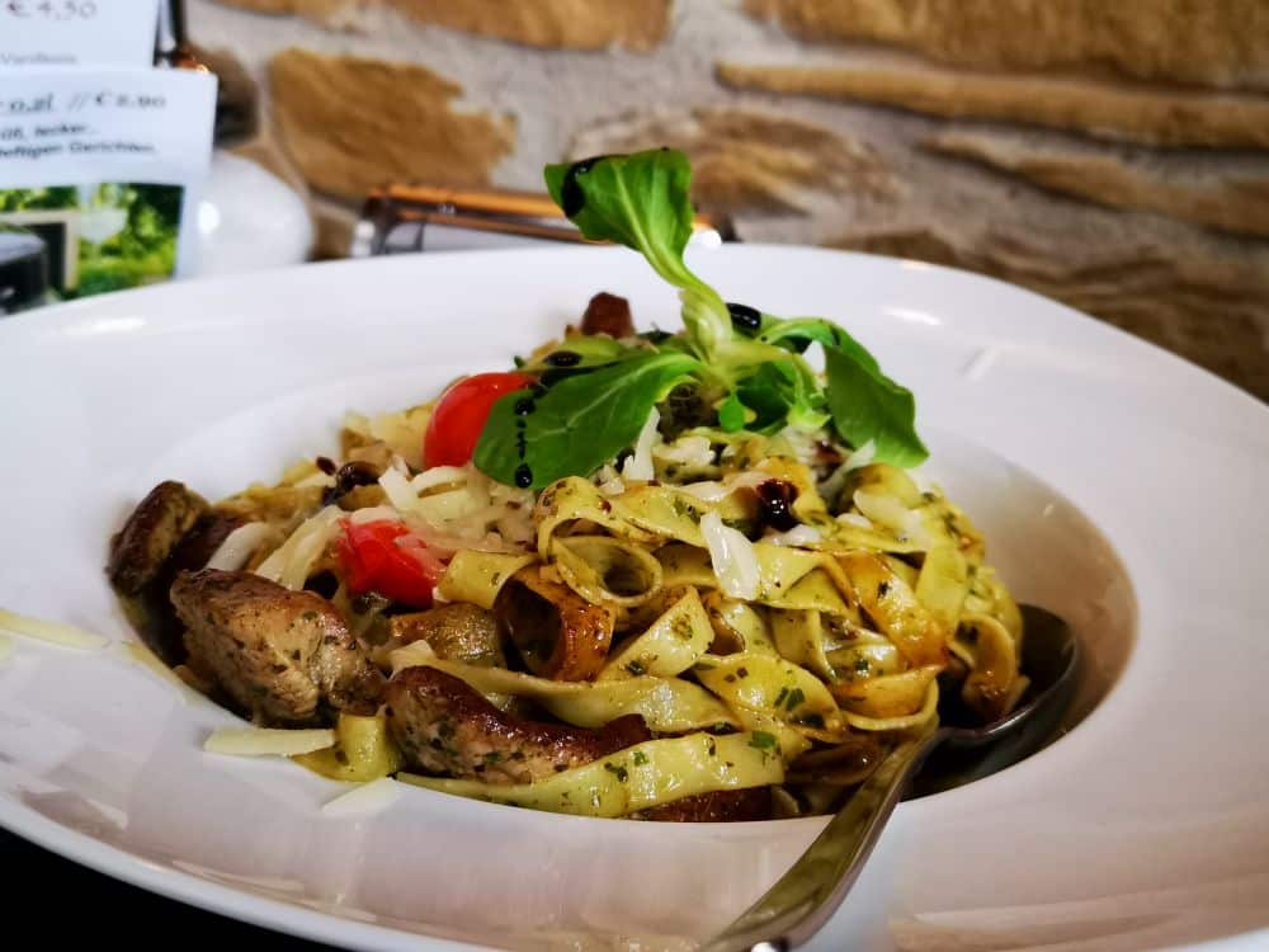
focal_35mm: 40
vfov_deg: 36.0
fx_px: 1466
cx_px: 634
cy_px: 476
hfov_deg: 46.8
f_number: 1.8
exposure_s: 1/100
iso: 250
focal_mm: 4.75
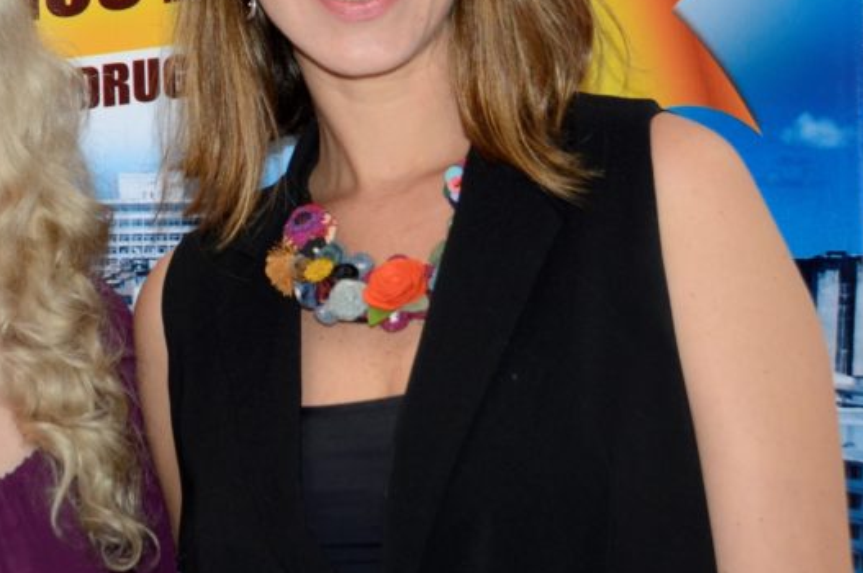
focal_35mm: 102
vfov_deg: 13.3
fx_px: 2441
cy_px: 151
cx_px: 95
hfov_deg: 19.7
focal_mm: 35
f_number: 5.6
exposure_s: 1/125
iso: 640
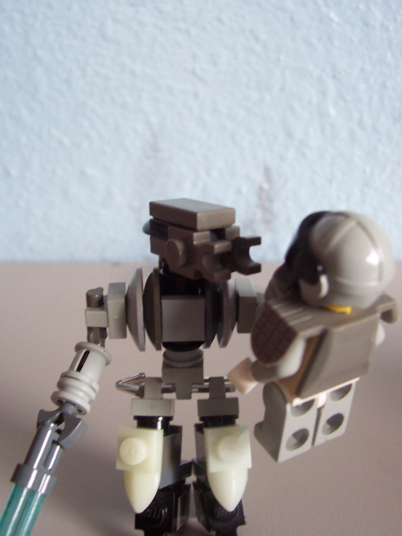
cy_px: 268
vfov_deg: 50.1
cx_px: 201
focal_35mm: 37
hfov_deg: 38.7
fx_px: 573
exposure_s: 1/15
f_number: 2.8
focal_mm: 5.6
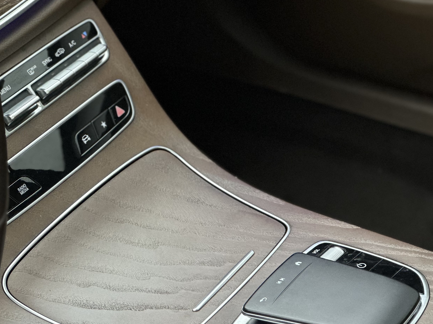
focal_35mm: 126
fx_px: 1576
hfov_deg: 15.6
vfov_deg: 11.7
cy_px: 233
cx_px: 128
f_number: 2.8
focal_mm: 9
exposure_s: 1/100
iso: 160
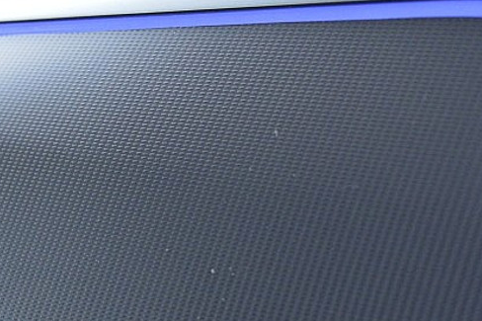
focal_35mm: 183
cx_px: 64
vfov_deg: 7.5
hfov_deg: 11.2
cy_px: 162
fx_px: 2449
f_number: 8
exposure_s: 1/60
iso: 640
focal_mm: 31
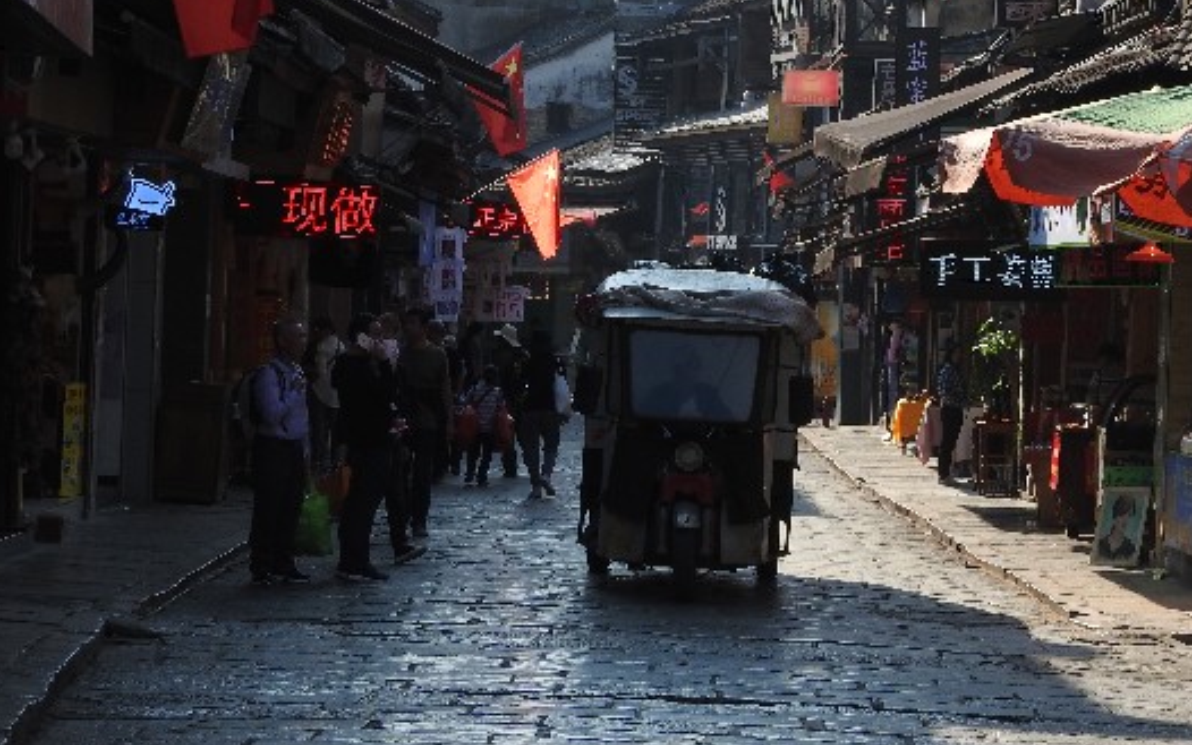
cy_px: 249
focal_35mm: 129
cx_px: 675
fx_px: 4192
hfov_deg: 16.2
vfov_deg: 10.2
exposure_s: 1/500
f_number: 4.5
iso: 100
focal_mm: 14.3
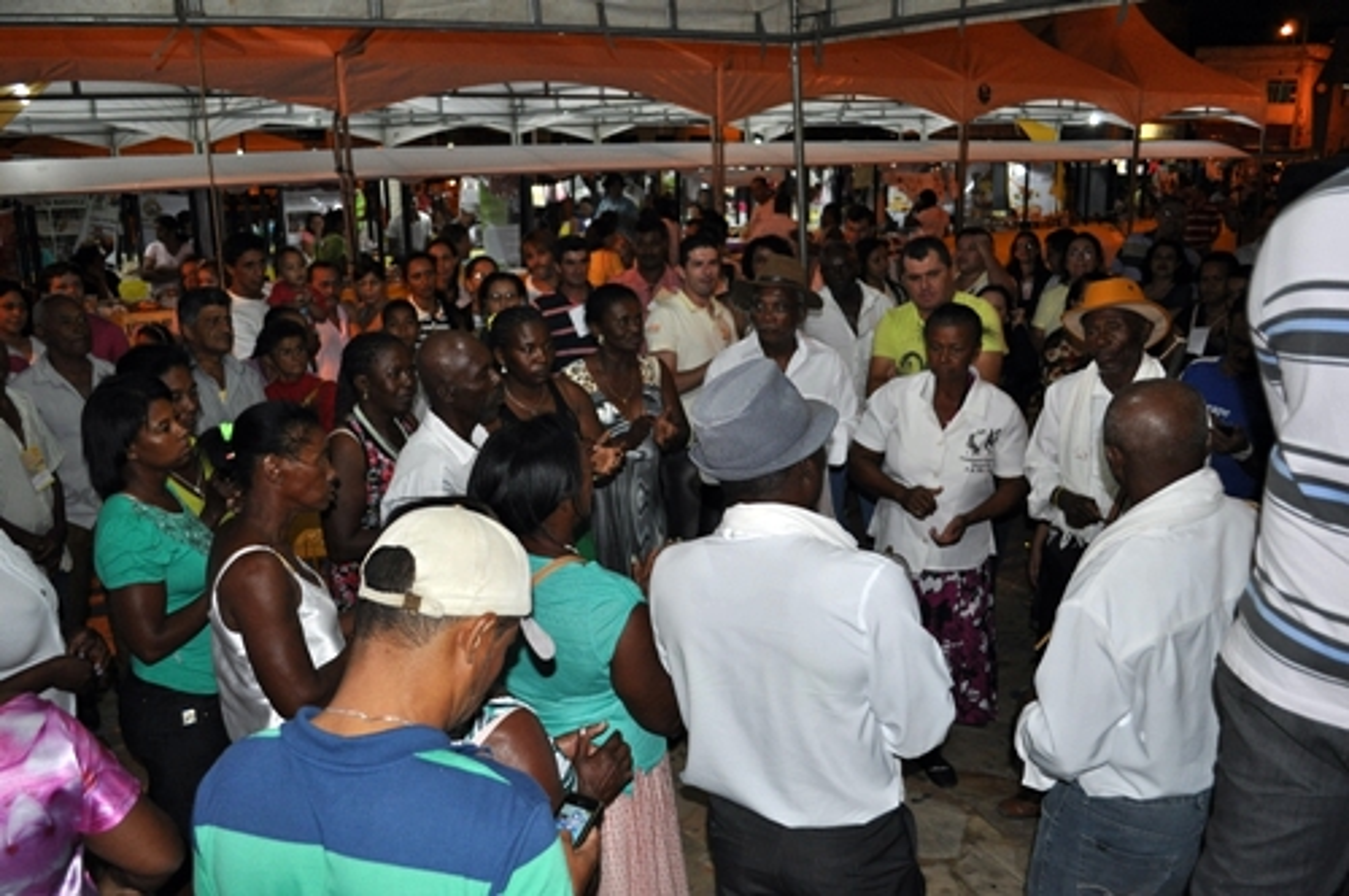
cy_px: 448
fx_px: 1123
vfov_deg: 43.5
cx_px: 674
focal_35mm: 30
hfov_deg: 62.0
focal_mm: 20
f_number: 3.8
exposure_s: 1/60
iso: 800
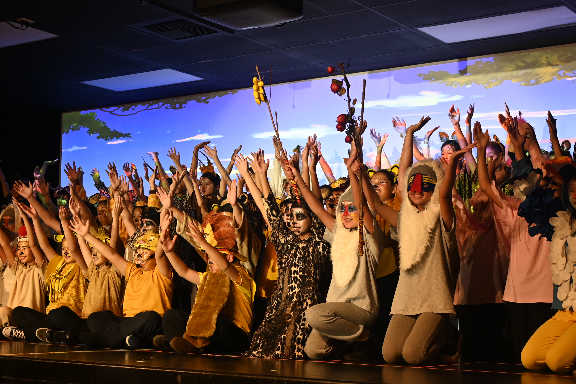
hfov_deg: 33.9
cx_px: 266
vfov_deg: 23.0
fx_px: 944
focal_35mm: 59
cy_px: 214
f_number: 2.8
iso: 900
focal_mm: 35
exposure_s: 1/125
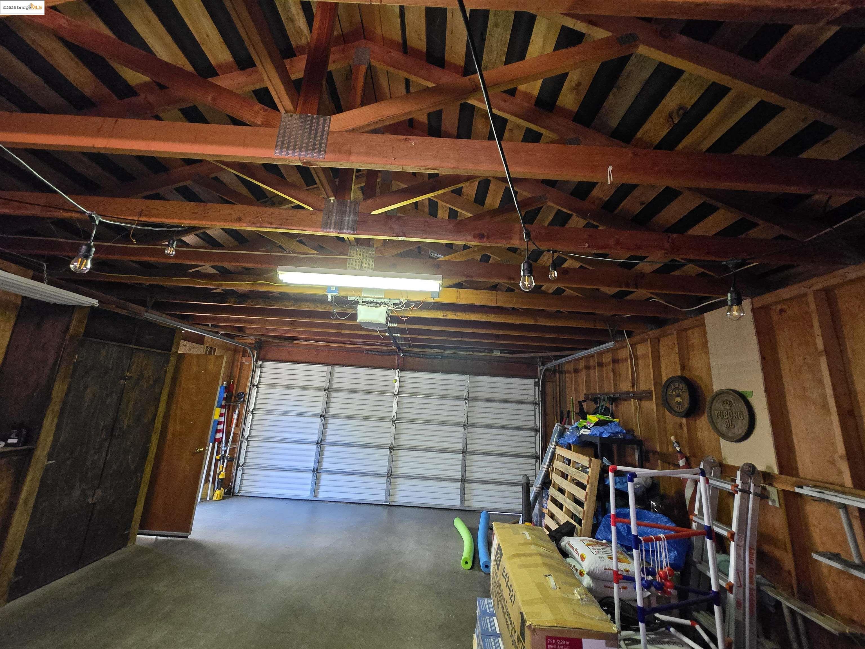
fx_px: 325
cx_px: 432
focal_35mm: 13
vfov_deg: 89.9
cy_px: 324
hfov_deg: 106.2
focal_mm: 1.7
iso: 1000
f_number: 2.2
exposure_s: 1/60
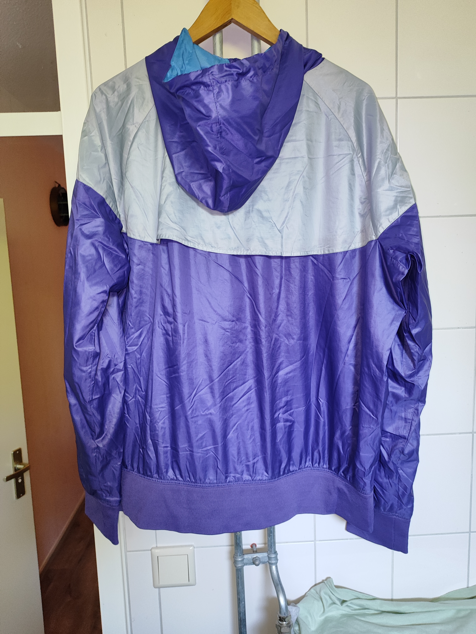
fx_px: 440
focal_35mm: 24
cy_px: 317
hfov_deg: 56.8
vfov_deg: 71.6
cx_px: 238
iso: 781
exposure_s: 1/50
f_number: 1.89
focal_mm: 5.89
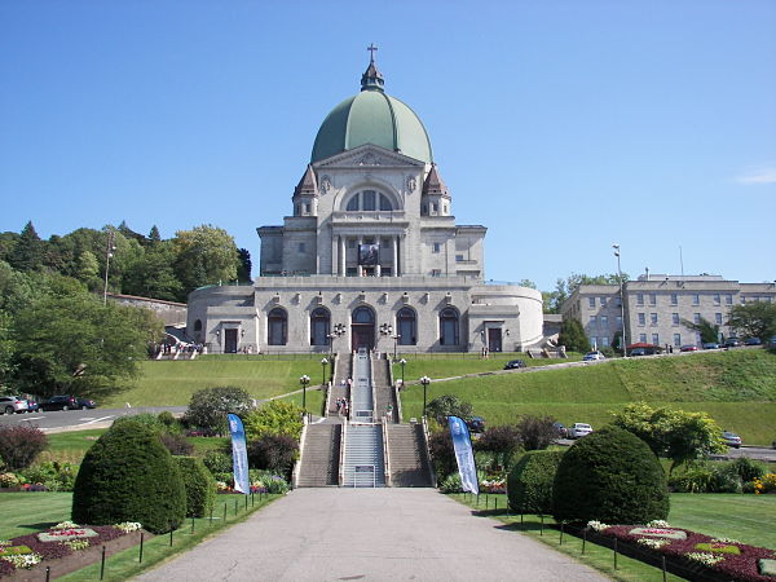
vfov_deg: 39.7
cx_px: 388
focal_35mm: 36
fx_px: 807
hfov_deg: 51.4
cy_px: 291
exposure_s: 1/640
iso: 50
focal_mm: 6
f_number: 2.8
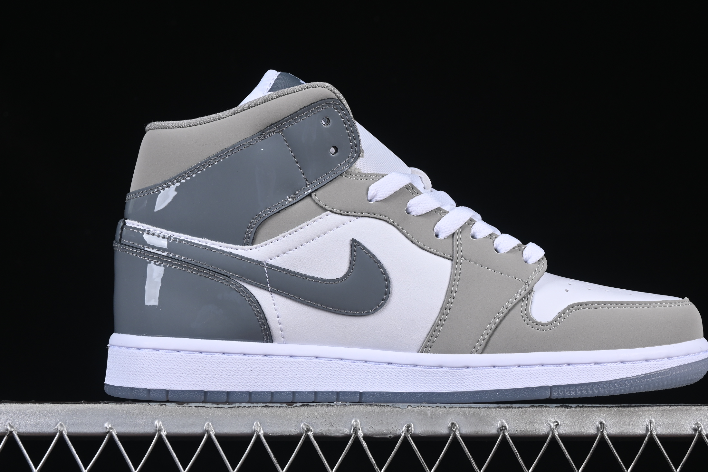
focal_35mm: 95
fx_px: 1868
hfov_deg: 21.5
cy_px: 216
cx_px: 397
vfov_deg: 14.4
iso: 160
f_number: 8
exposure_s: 1/80
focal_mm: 50
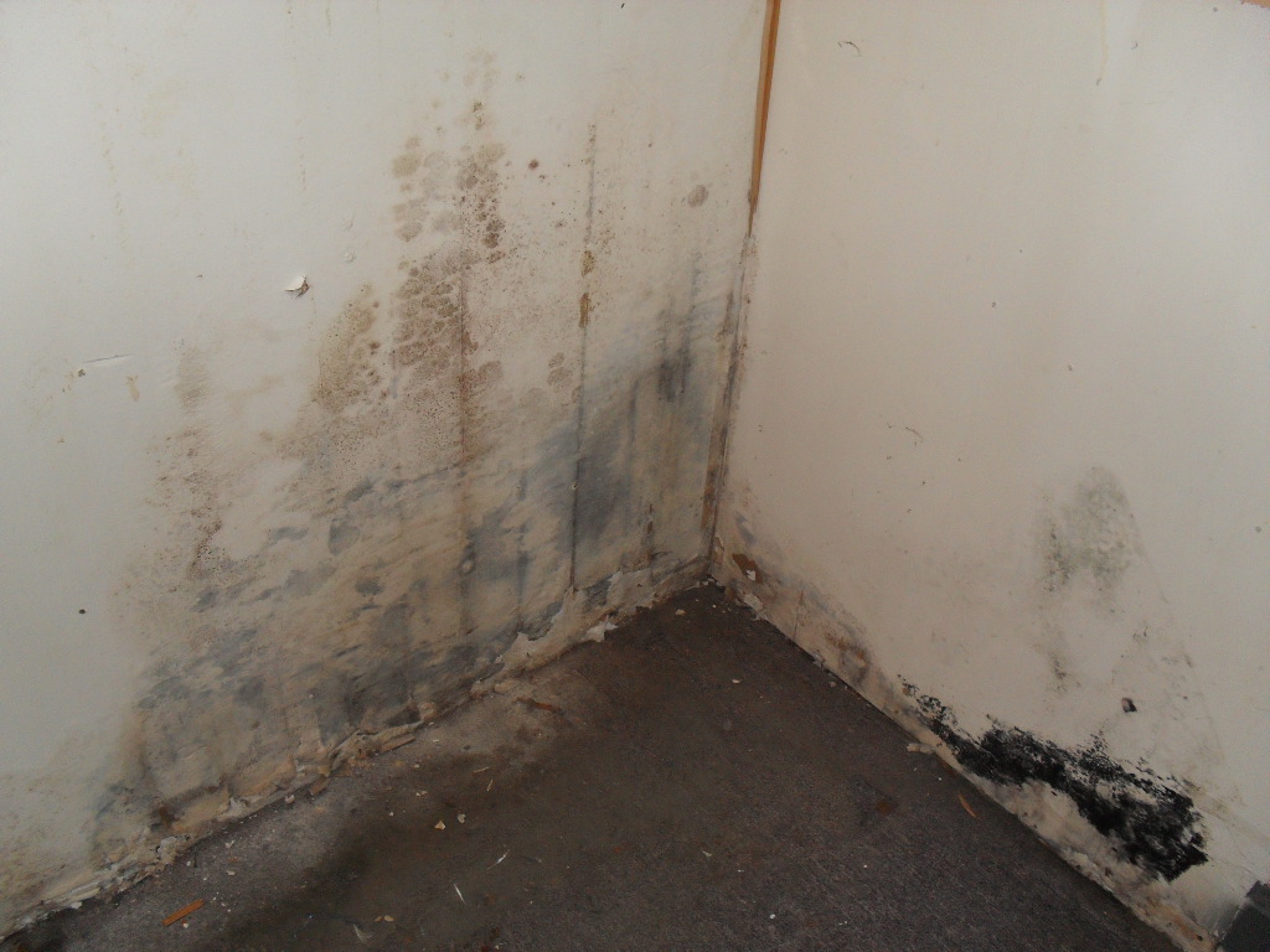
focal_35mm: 35
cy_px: 476
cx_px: 635
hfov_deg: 52.6
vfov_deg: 40.7
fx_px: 1284
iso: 200
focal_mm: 6.3
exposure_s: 1/45
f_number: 3.2
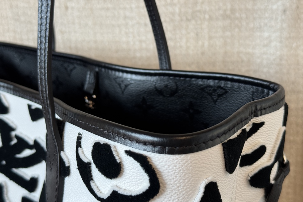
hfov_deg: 38.9
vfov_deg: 26.5
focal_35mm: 51
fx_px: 429
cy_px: 99
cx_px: 152
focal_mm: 6.76
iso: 100
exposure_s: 1/100
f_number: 1.78
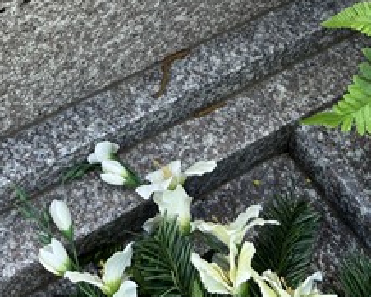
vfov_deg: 19.3
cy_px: -167
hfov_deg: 27.6
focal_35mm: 68
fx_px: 747
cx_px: 100
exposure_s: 1/446
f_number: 1.5
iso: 50
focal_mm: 5.7
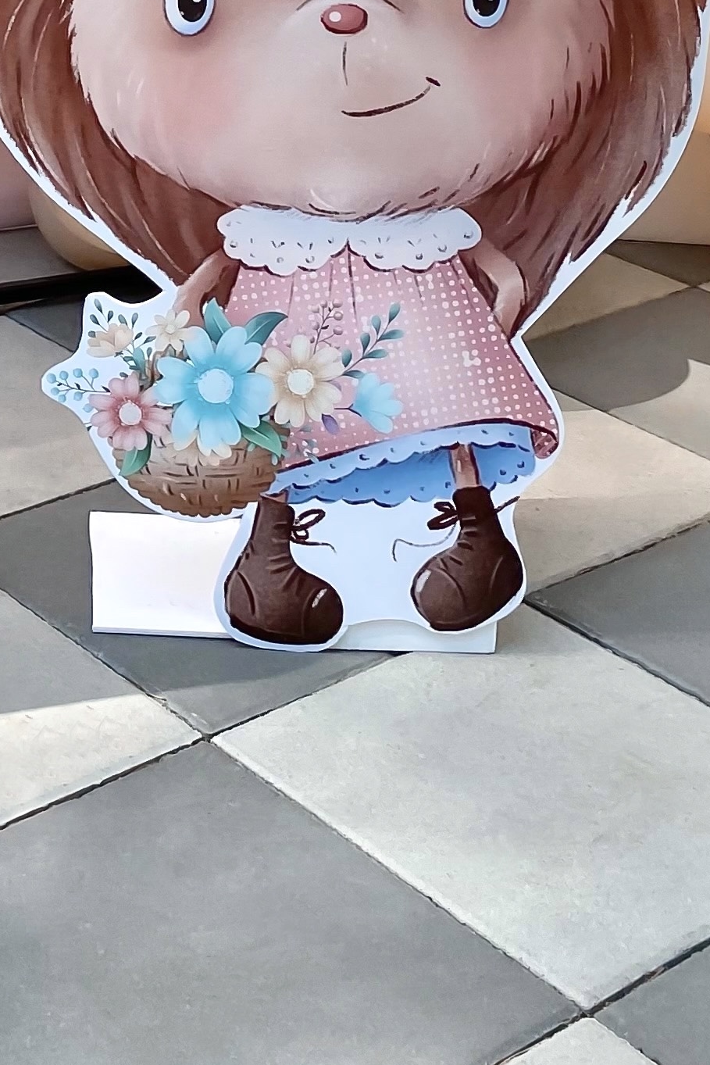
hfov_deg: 16.4
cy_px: -463
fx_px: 2366
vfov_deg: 21.8
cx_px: -112
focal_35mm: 80
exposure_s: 1/850
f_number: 1.8
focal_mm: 4.25
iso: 32
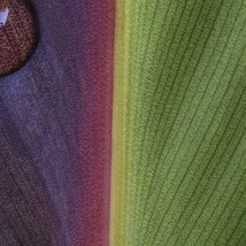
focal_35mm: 268
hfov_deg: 6.5
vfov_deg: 6.4
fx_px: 2155
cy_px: -129
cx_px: 89
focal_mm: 60
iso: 200
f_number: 16
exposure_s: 1/3
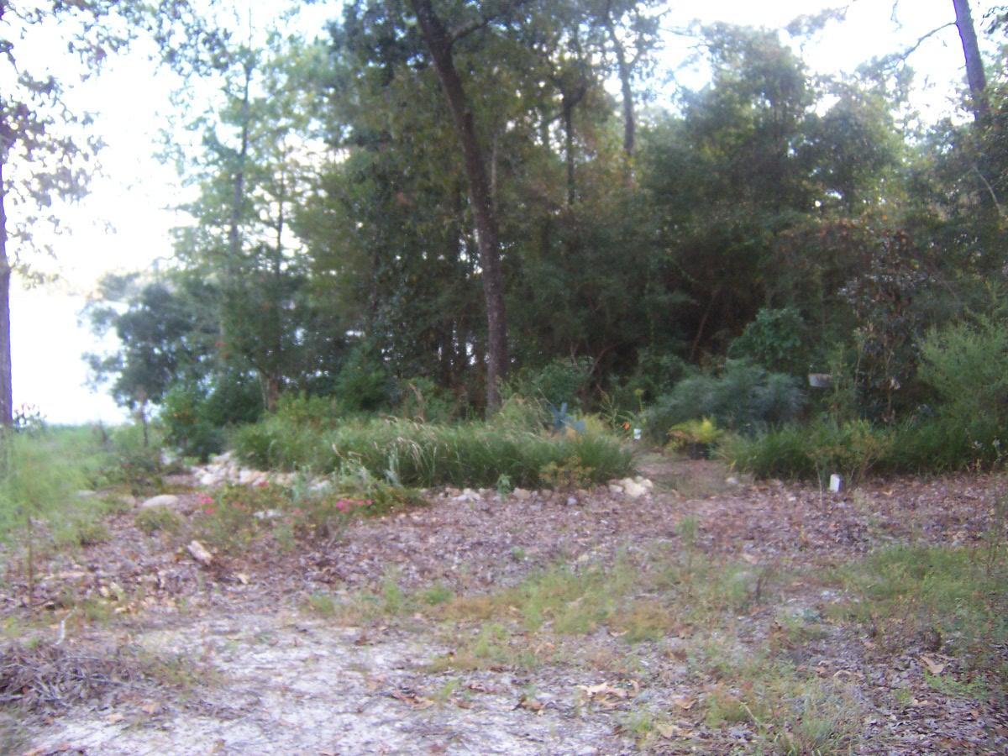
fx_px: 961
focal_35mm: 33
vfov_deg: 42.9
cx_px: 504
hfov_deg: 55.4
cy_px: 378
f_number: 2.8
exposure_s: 1/90
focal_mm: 5.5
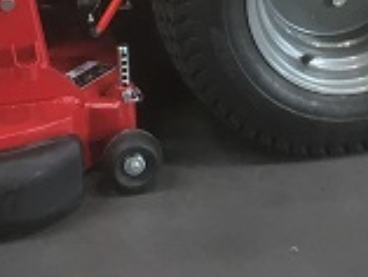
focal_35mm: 175
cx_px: 422
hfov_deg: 11.1
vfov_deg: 8.0
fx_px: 1862
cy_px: -347
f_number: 2.2
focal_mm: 4.15
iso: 25
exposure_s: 1/33
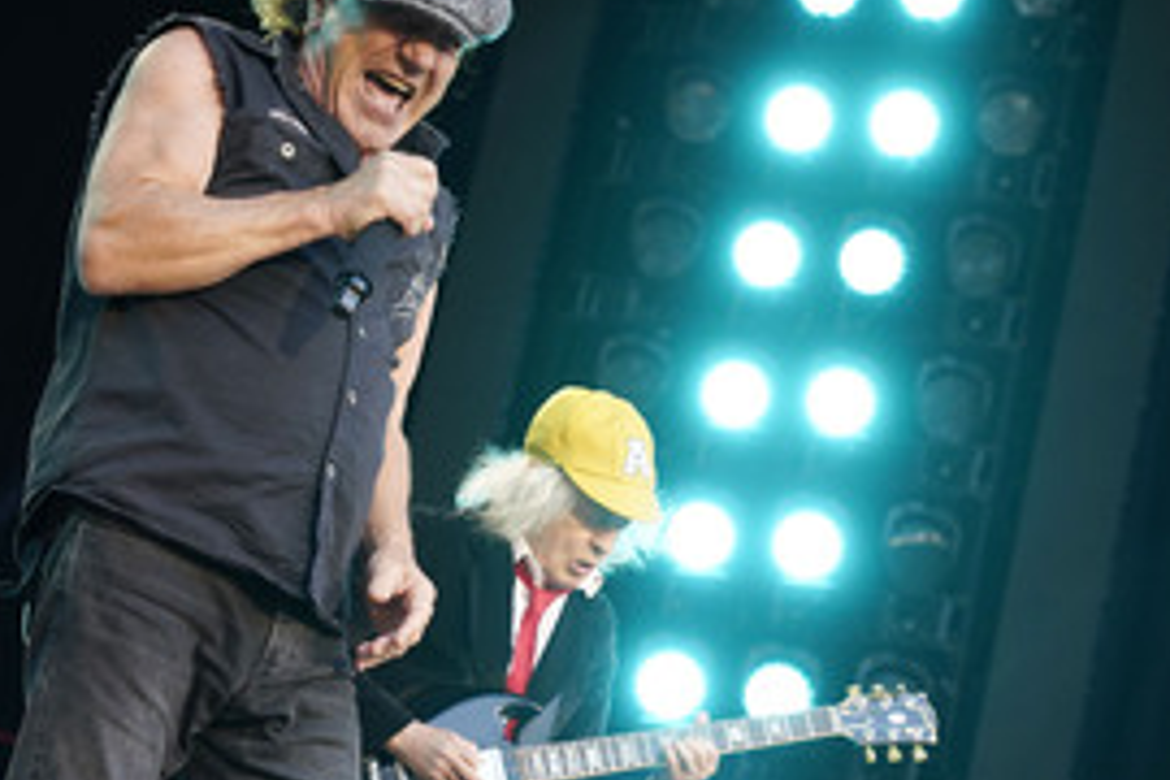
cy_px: 442
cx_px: 652
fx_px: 3250
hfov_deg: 20.4
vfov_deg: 13.7
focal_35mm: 100
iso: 1600
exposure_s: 1/400
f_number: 5
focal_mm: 60
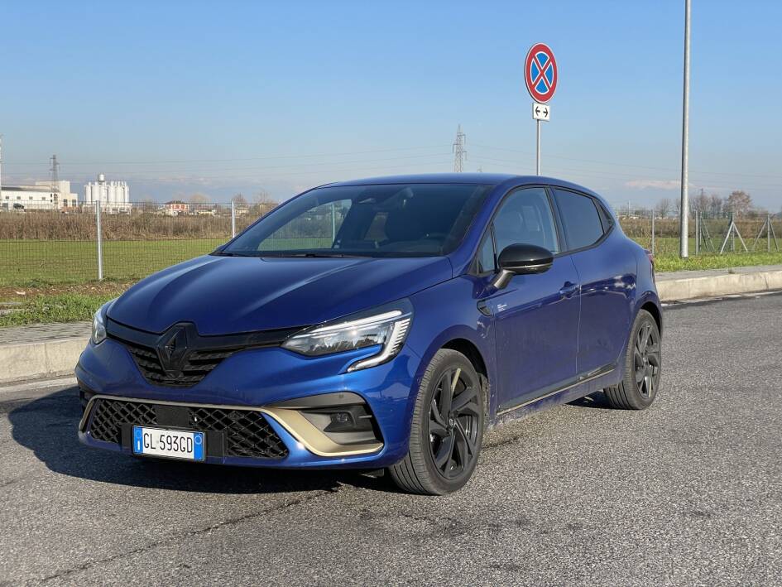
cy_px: 294
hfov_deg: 36.8
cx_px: 391
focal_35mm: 52
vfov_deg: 28.0
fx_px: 1175
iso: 25
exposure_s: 1/1229
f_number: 2
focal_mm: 6
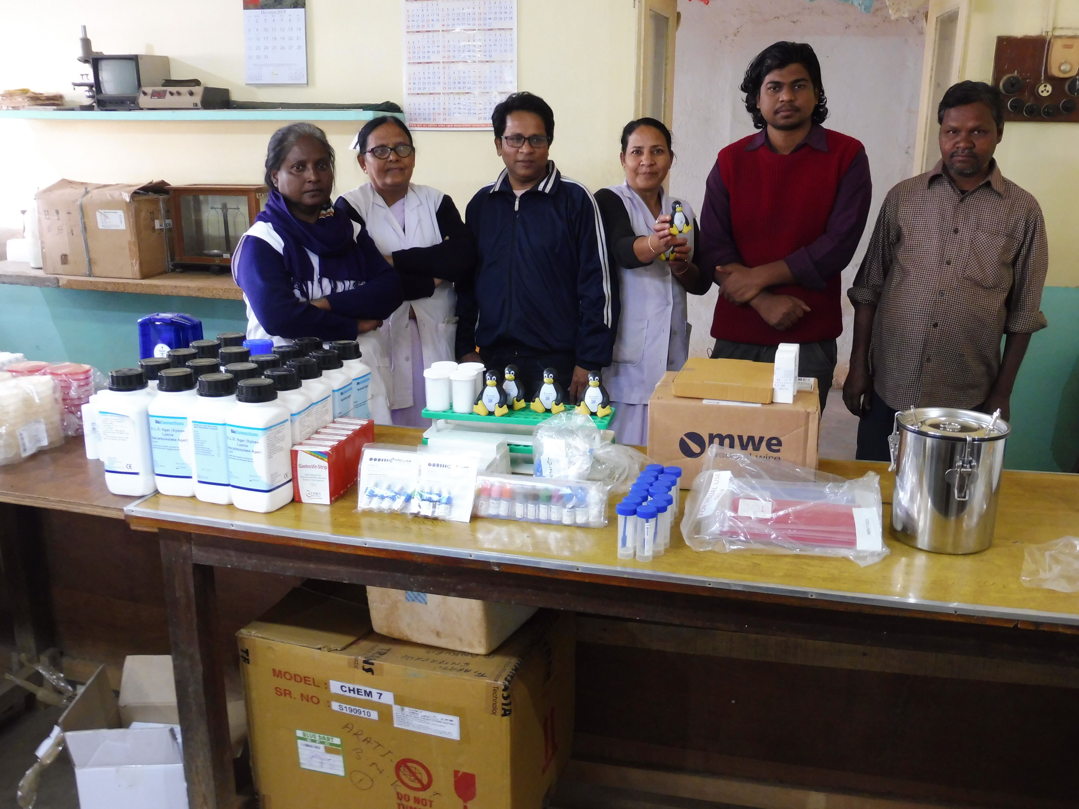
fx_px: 935
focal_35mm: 30
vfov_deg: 46.8
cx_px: 540
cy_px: 404
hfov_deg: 60.0
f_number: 3.6
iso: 400
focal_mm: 5.4
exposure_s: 1/15
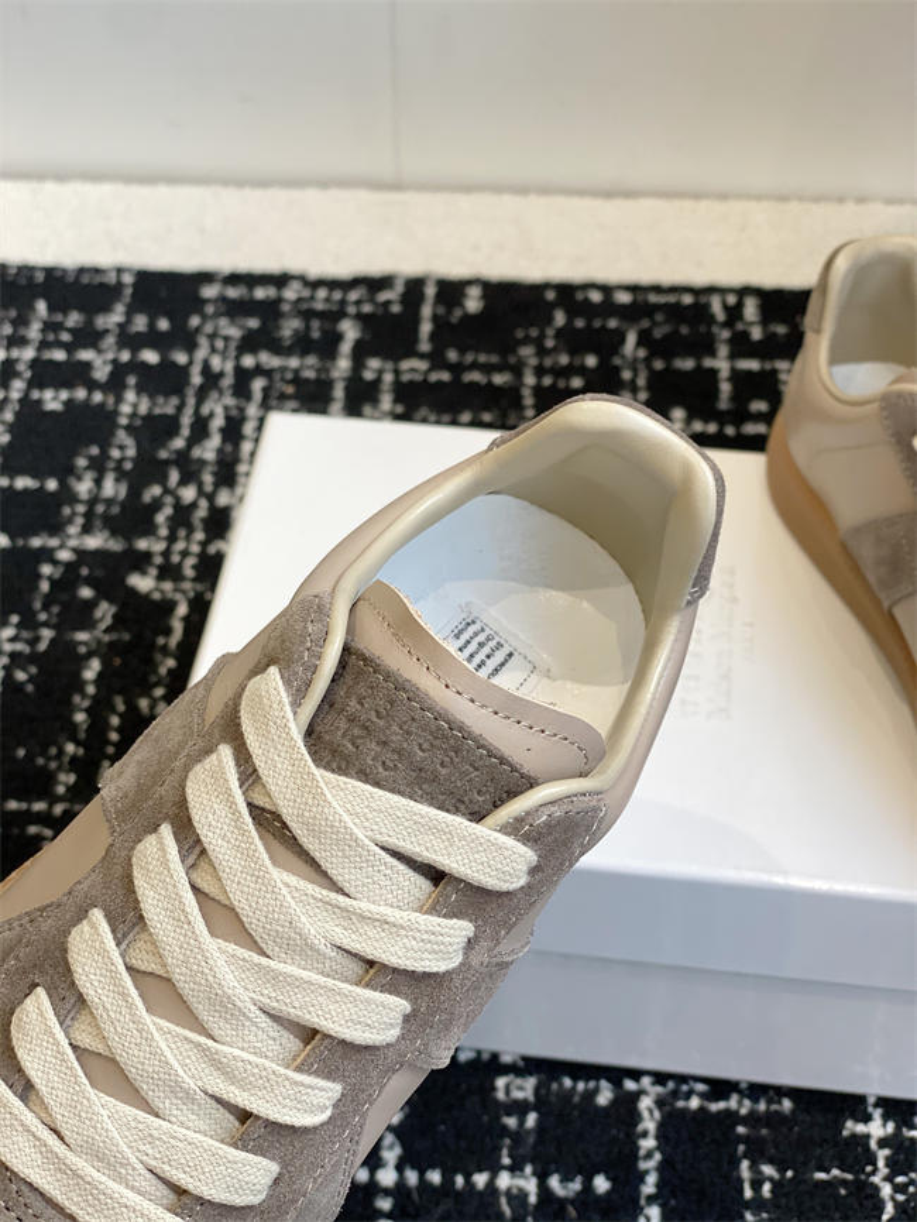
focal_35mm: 52
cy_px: 611
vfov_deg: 36.8
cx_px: 458
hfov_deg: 28.0
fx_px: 1836
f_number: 2
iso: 50
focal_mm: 6
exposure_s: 1/122
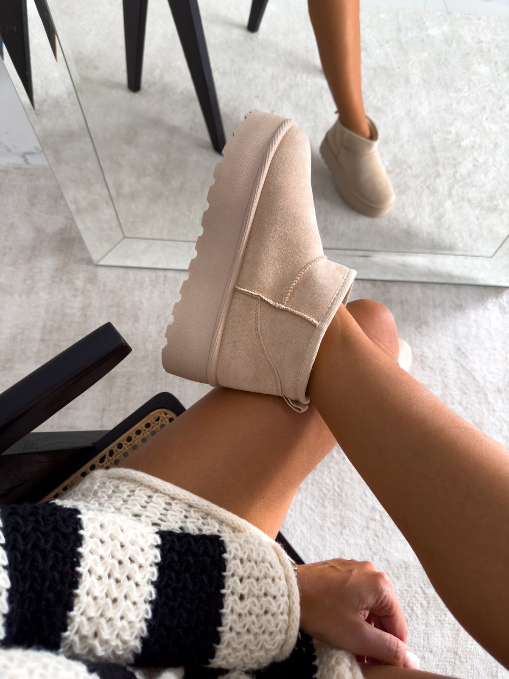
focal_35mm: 24
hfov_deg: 56.8
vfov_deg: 71.6
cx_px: 254
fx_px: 471
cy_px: 340
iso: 125
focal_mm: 6.86
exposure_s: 1/70
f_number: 1.8
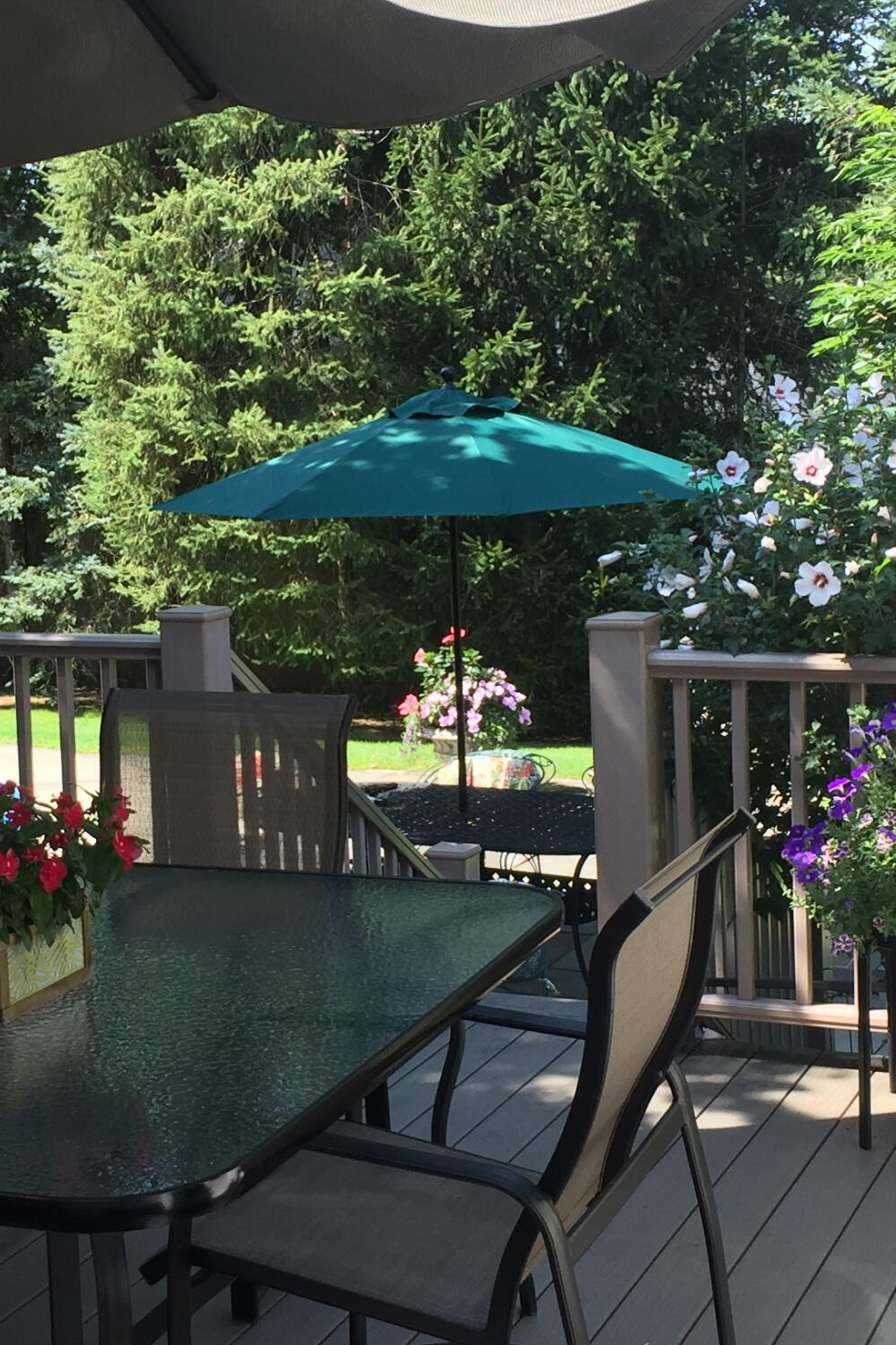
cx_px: 369
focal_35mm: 60
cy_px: 635
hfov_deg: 22.6
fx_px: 2240
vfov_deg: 33.4
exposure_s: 1/366
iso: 32
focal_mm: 4.15
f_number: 2.2
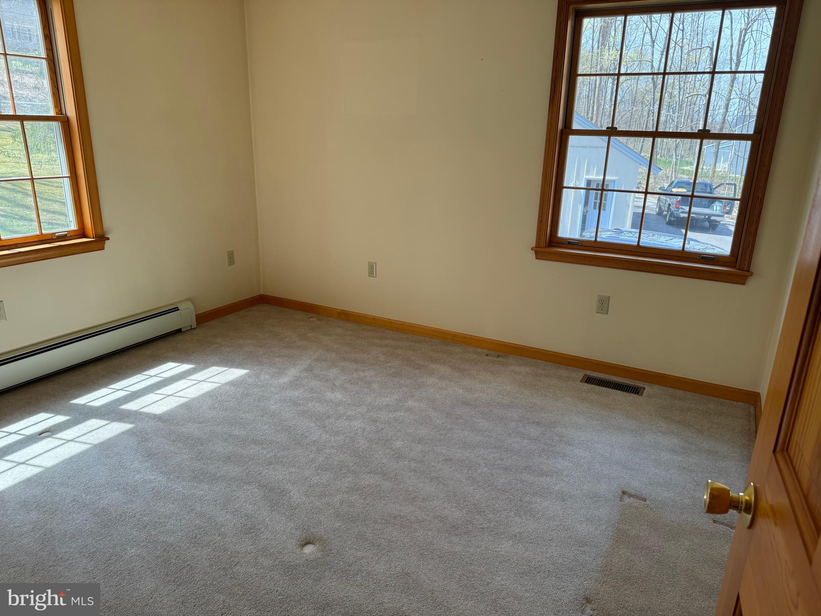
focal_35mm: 24
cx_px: 410
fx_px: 569
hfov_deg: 71.6
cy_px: 308
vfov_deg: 56.8
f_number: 1.78
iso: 100
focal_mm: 6.76
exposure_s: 1/240
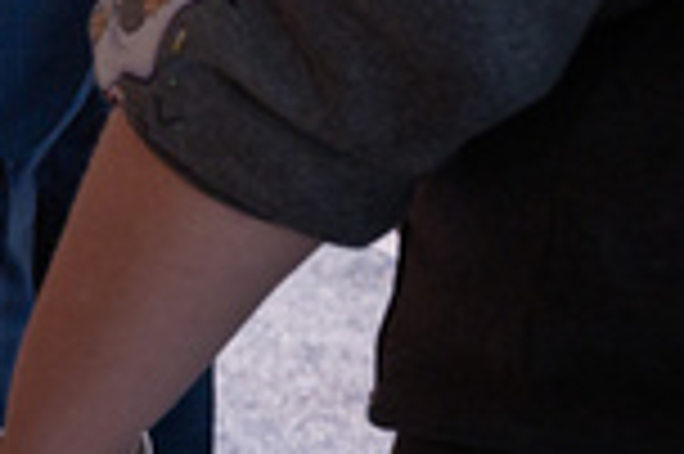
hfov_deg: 12.6
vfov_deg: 8.4
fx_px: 3075
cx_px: 148
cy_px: 74
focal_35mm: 162
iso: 100
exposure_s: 1/400
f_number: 3.2
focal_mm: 24
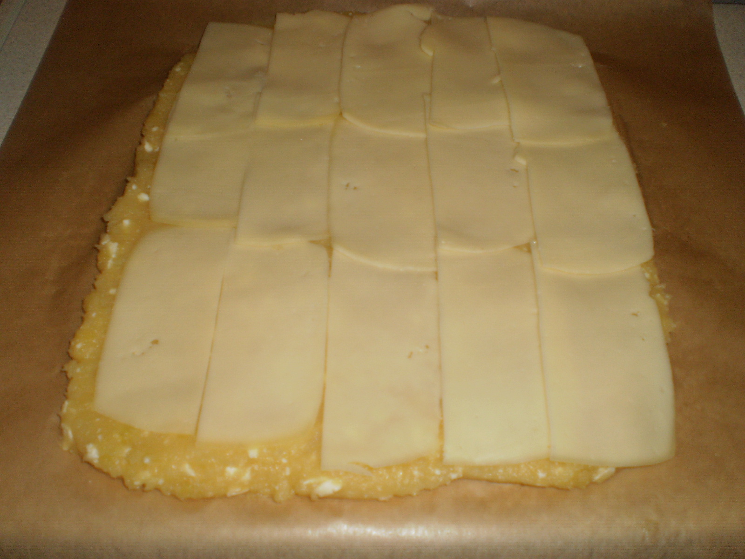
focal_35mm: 36
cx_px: 372
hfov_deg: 51.4
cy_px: 280
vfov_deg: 39.7
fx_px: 775
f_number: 3.1
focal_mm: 6.3
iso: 125
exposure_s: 1/30
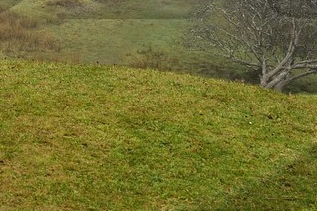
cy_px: -142
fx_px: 1506
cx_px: 79
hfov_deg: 12.0
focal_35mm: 171
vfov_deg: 7.8
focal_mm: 34
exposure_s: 1/200
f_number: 9
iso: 400
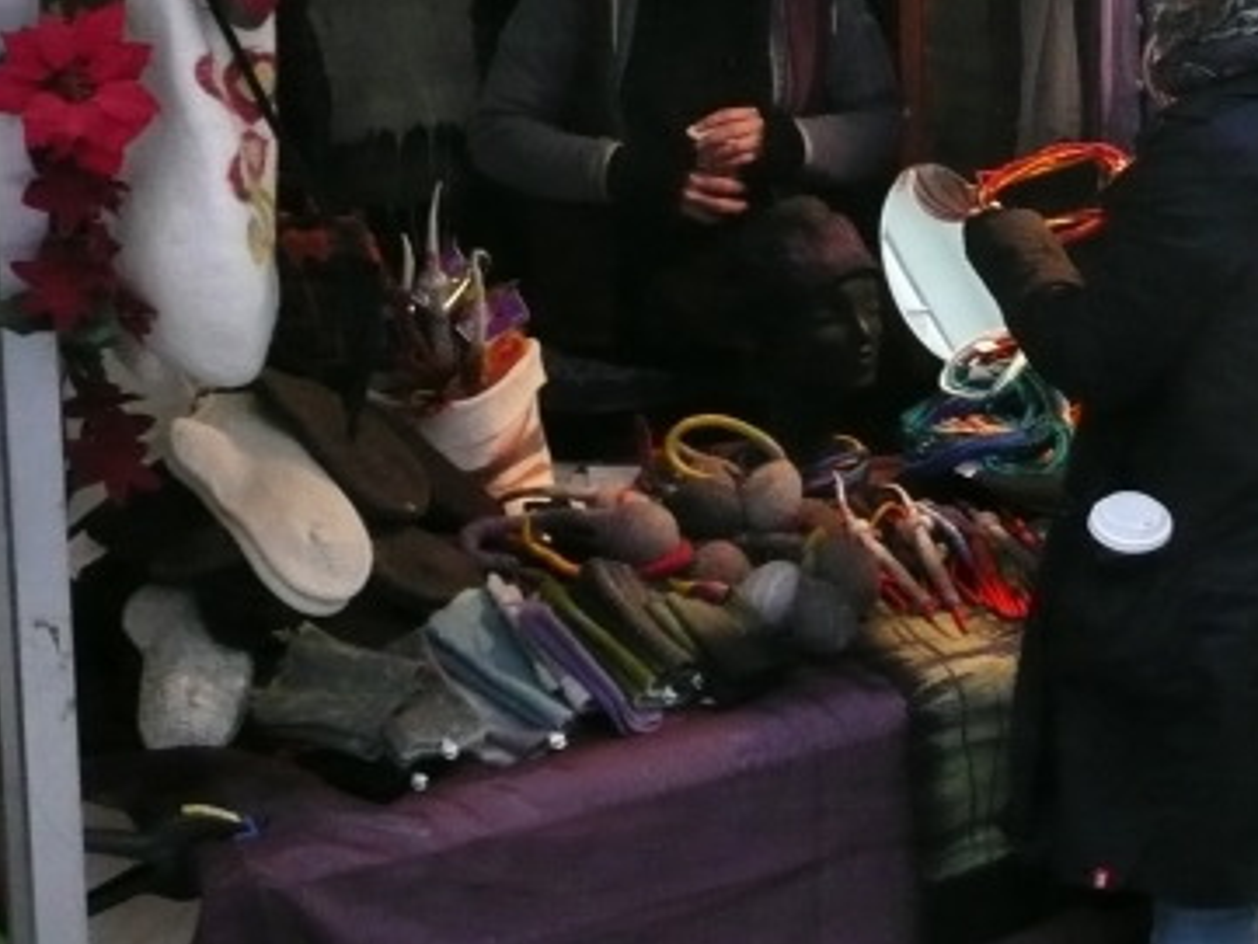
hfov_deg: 30.4
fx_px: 2254
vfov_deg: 23.2
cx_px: 1025
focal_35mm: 62
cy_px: 150
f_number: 3.3
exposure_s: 1/60
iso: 400
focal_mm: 4.6
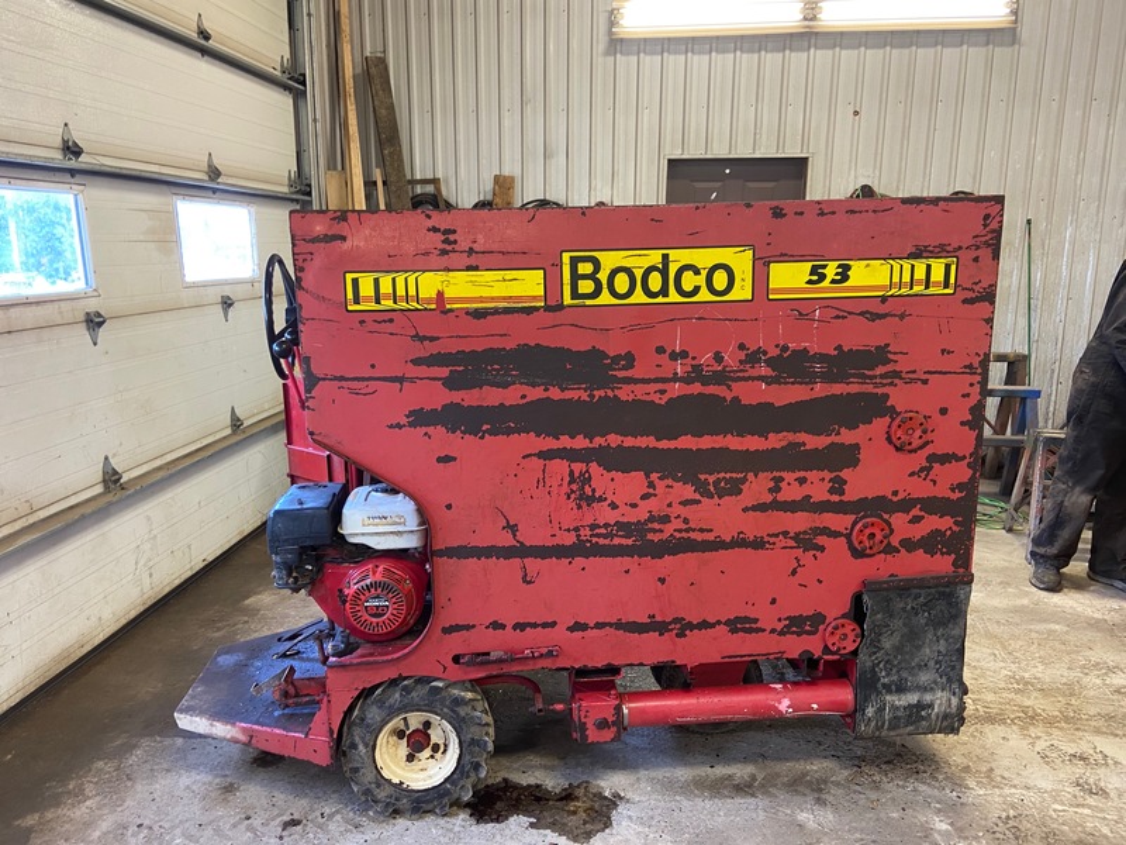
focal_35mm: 26
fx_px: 846
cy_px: 422
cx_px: 563
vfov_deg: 53.1
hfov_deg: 67.3
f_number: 1.8
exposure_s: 1/60
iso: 125
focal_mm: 4.25
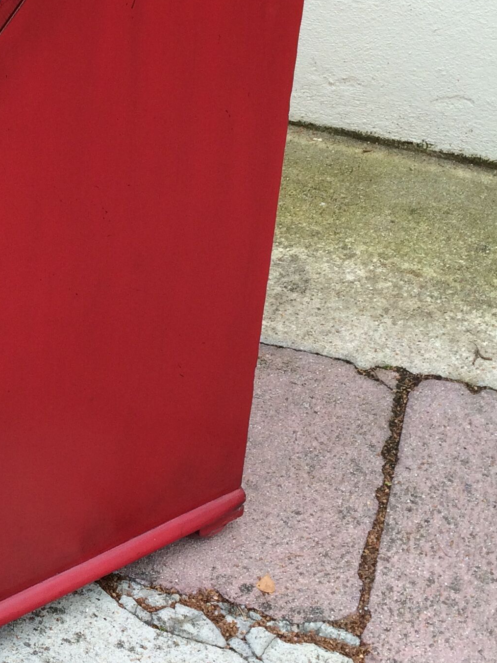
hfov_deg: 19.8
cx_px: -85
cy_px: 191
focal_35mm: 70
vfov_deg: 27.5
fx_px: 1340
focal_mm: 4.15
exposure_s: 1/306
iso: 32
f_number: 2.2
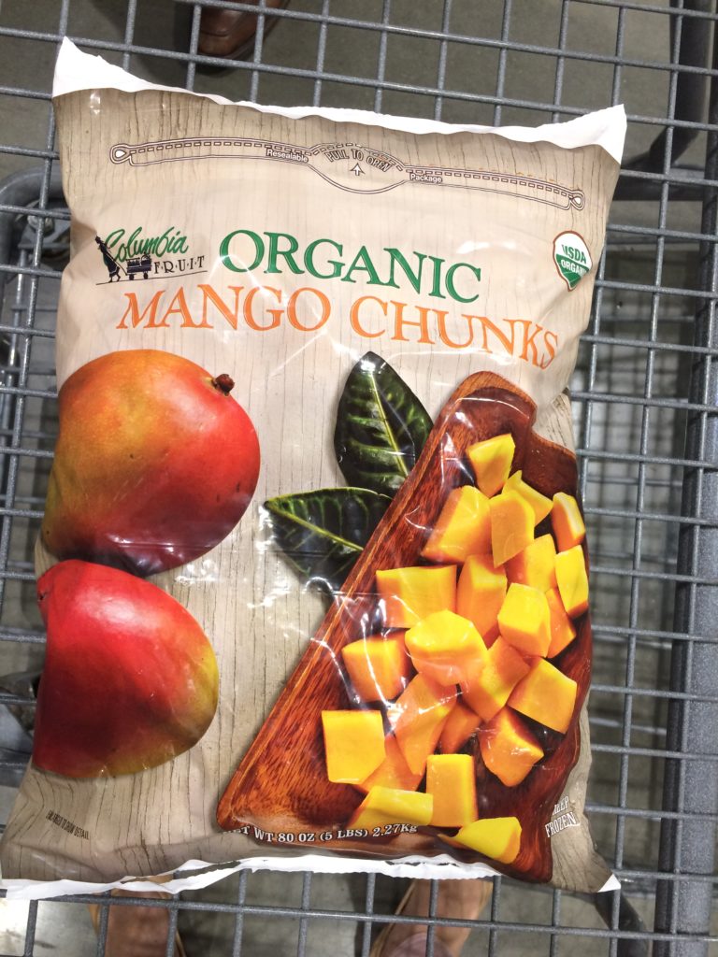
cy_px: 478
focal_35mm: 29
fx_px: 802
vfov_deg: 61.7
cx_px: 359
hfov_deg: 48.2
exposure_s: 1/30
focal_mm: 4.15
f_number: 2.2
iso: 80
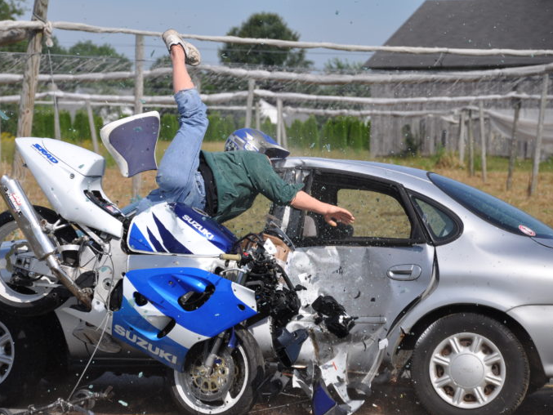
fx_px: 2741
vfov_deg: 8.7
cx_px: 243
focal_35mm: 172
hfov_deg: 11.5
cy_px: 208
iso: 400
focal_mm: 105
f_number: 7.1
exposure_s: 1/1600
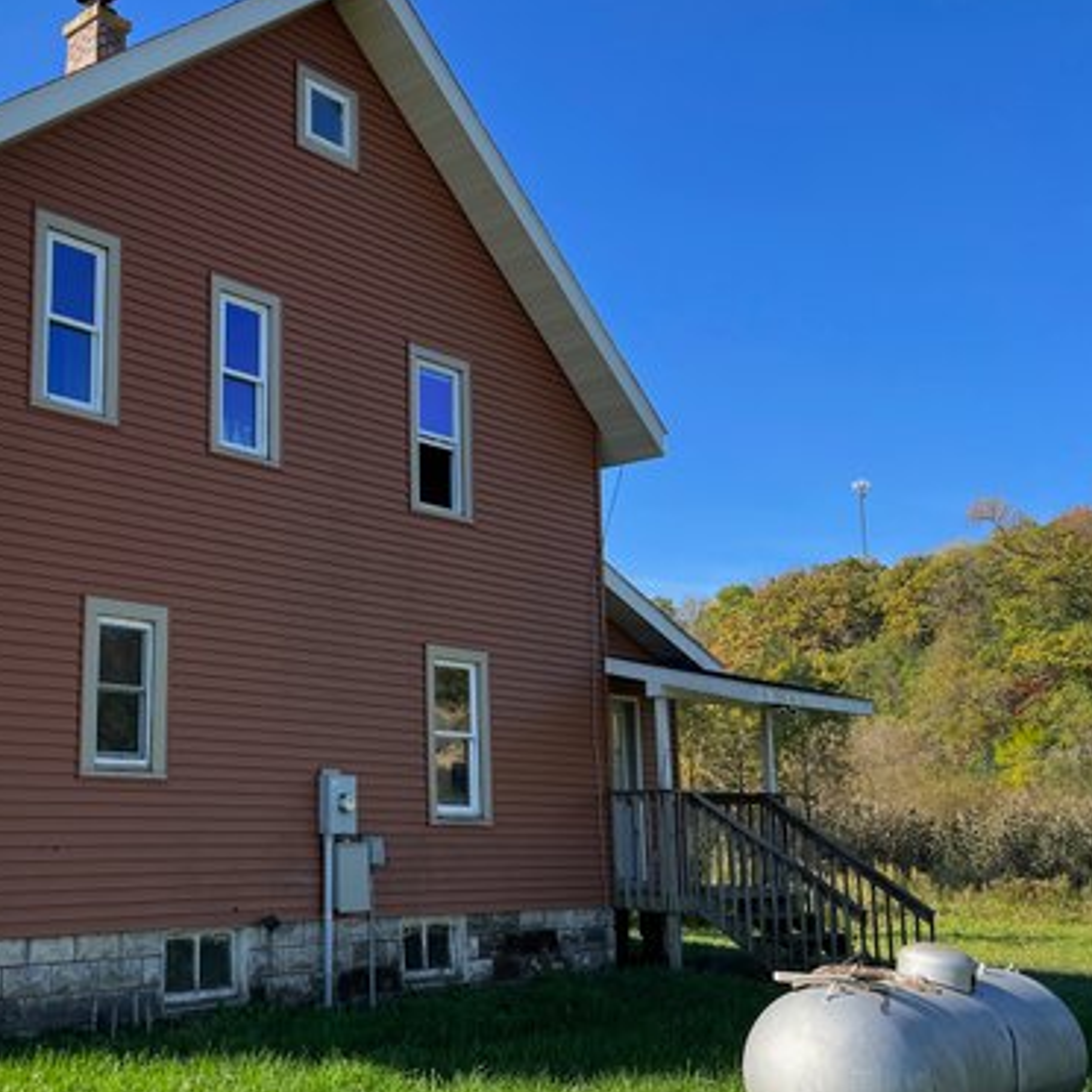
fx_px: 1392
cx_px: 201
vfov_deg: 42.8
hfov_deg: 40.8
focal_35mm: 39
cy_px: 565
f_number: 1.5
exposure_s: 1/1808
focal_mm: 5.7
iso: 50
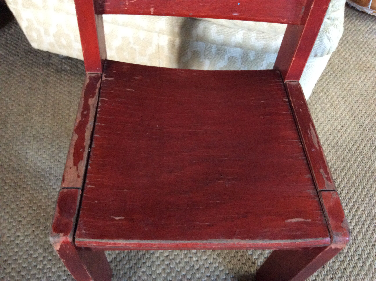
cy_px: 140
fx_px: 347
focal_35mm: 32
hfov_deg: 56.9
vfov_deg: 44.1
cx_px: 188
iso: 250
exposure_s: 1/17
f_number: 2.4
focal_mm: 3.3
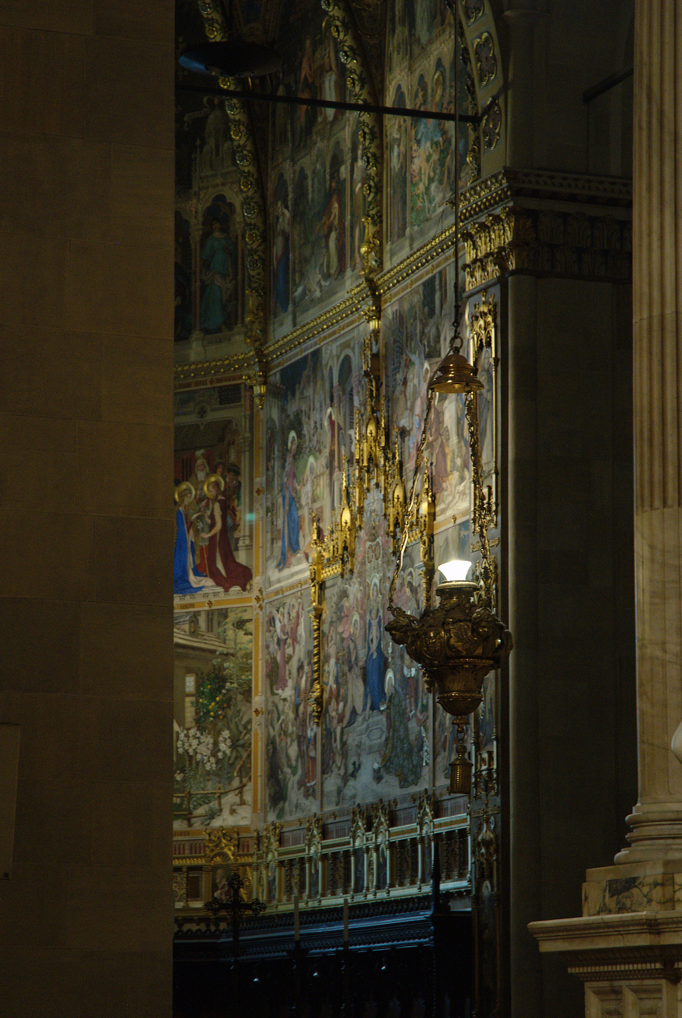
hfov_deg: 11.6
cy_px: 528
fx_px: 3343
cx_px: 341
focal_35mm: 118
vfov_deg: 17.3
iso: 640
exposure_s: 1/10
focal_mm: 70
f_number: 5.6
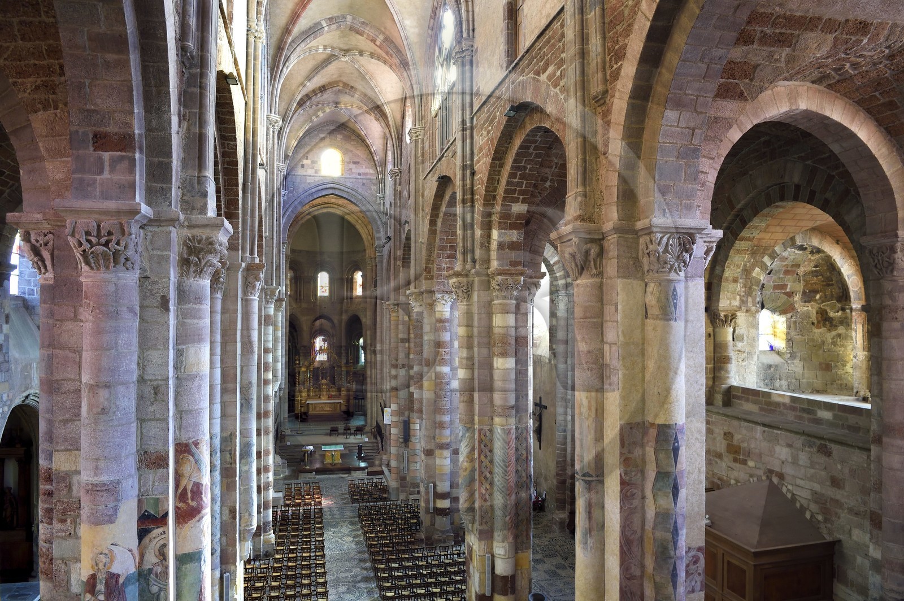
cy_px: 300
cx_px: 452
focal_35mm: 24
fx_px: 602
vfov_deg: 53.1
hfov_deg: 73.8
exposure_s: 1/25
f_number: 7.1
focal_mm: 24
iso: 1600
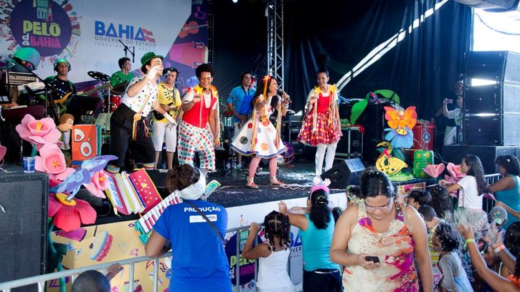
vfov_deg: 30.0
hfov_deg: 51.0
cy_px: 126
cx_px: 259
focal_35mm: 40
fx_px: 545
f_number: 4.5
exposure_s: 1/100
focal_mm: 25
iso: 1000
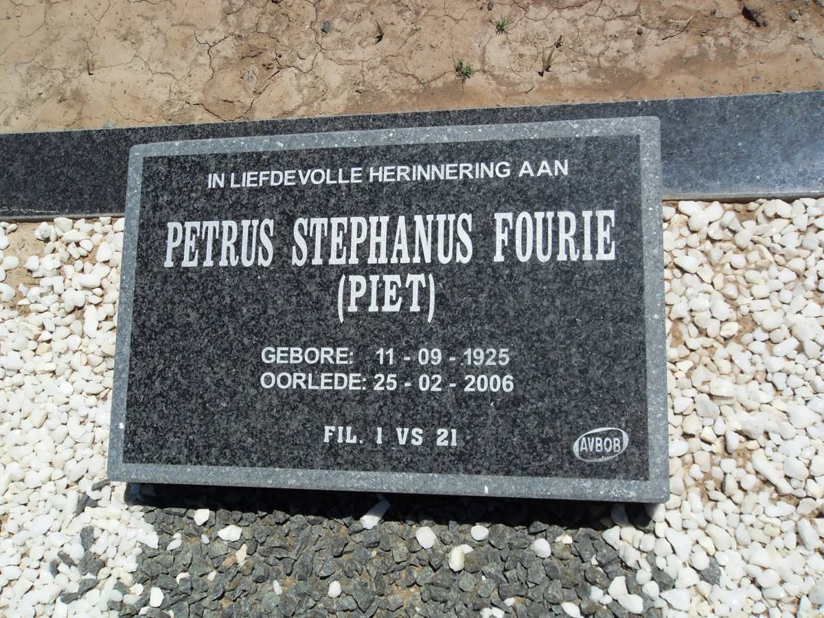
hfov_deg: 52.6
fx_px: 833
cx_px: 412
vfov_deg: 40.7
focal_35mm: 35
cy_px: 309
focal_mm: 6.3
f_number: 8.2
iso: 80
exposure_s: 1/350
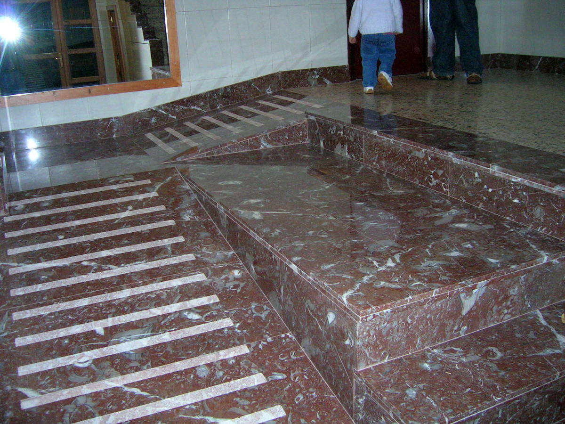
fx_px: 571
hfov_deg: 52.6
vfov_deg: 40.7
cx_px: 282
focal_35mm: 35
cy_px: 212
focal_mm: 5.4
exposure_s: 1/60.1
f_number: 2.8
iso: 200
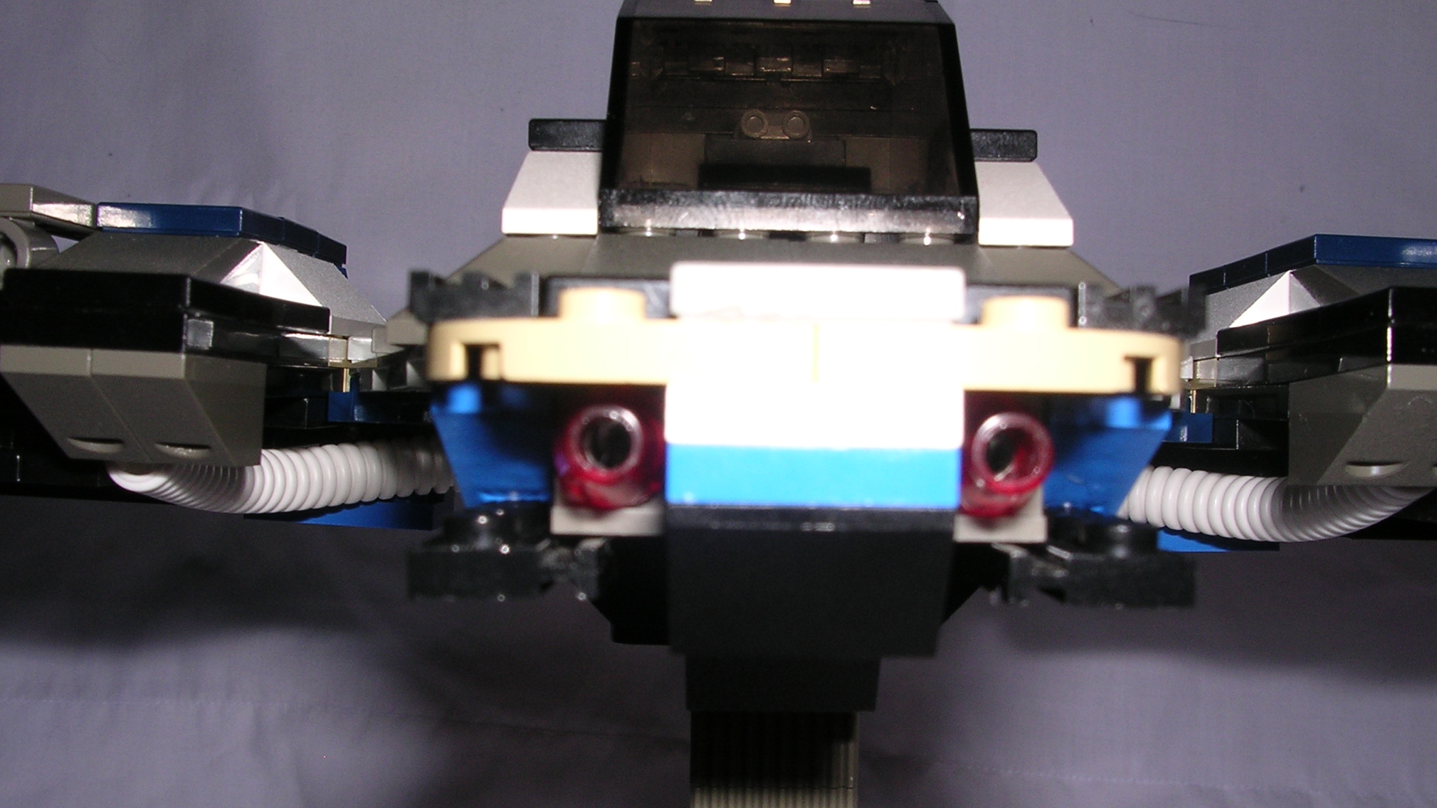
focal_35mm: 42
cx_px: 715
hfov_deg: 48.4
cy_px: 457
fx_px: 1600
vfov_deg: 28.3
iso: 100
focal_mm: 5.8
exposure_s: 1/60.1
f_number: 5.6
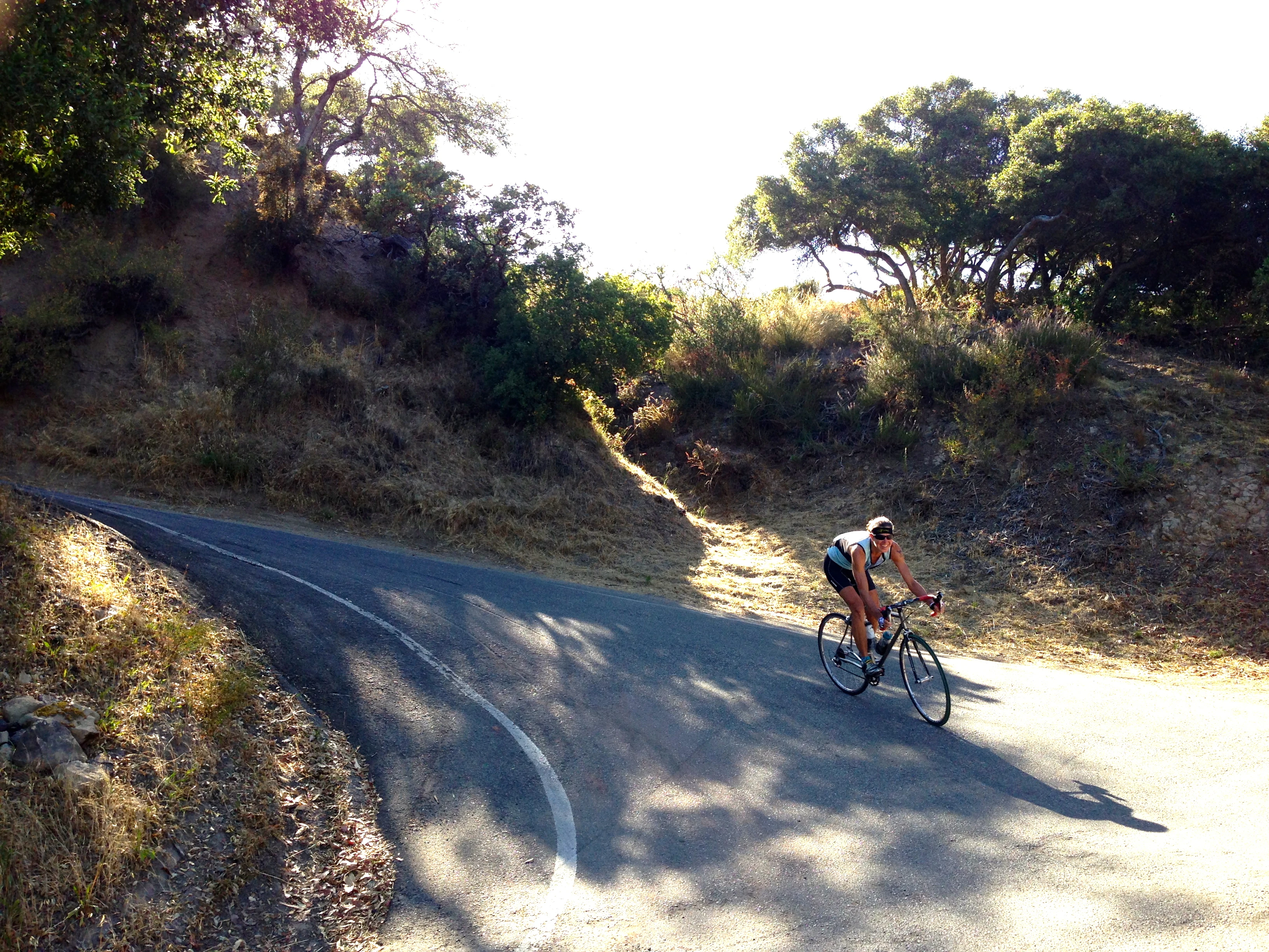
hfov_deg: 55.4
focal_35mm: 33
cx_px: 634
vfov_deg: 42.9
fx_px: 1210
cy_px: 476
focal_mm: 4.13
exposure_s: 1/311
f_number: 2.4
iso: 50
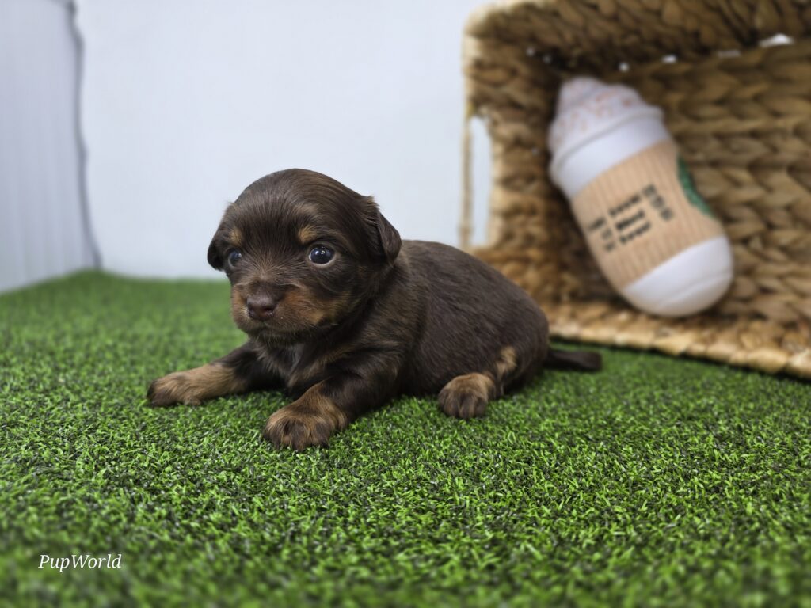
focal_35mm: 23
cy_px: 304
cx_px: 406
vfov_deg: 58.9
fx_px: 539
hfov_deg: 73.9
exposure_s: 1/120
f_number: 1.7
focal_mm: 6.3
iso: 64
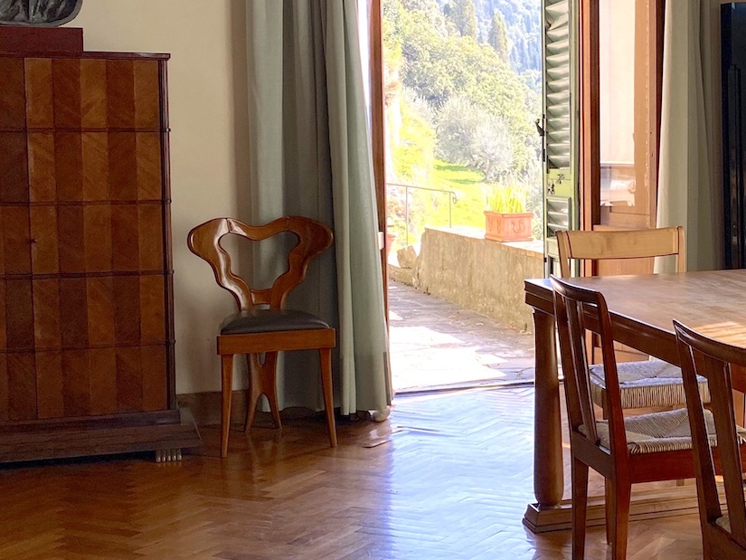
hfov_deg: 29.6
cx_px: 652
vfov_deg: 23.3
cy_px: 262
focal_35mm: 63
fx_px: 1358
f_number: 1.8
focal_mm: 4.25
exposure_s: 1/407
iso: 32
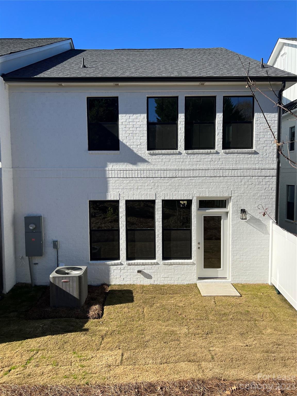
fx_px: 297
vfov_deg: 67.3
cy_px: 198
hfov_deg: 53.1
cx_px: 148
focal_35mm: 26
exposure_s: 1/5076
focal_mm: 5.7
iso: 50
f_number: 1.5
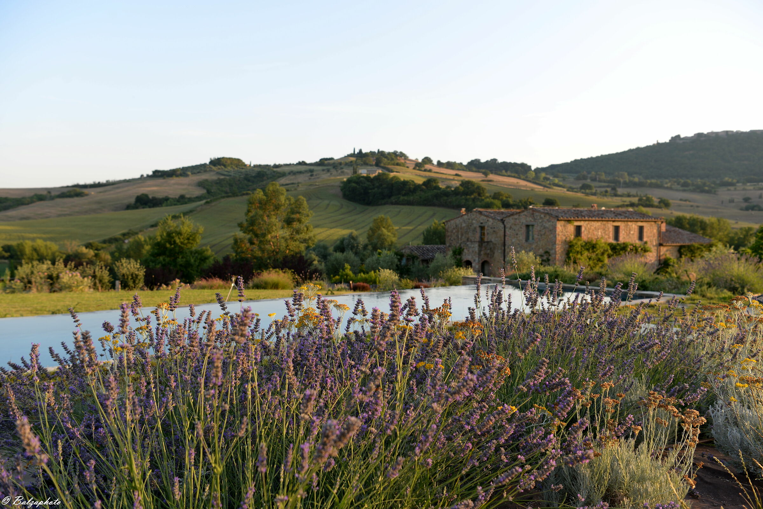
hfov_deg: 58.7
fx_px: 678
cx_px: 382
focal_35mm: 32
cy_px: 254
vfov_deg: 41.1
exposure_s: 1/125
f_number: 5
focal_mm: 32
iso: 100
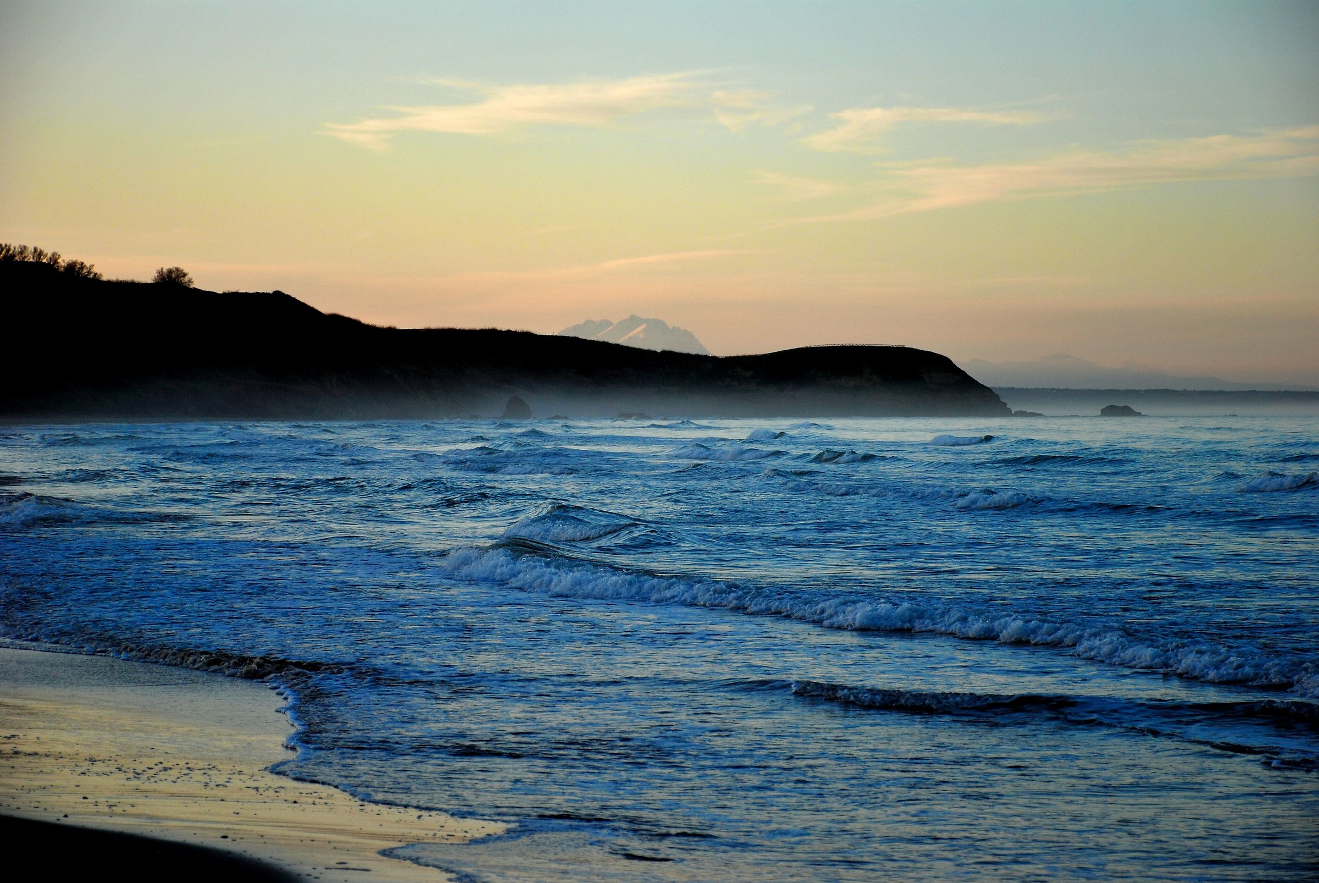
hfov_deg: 18.2
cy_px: 442
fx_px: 4126
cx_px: 660
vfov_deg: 12.2
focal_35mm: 112
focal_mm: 75
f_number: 5.6
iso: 100
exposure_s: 1/400
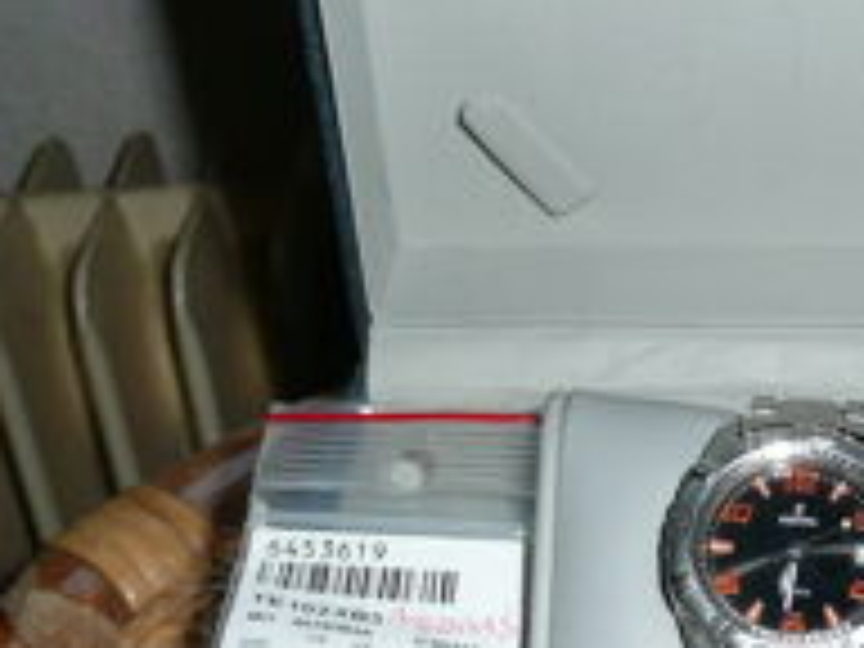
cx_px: 752
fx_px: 1747
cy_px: 396
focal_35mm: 70
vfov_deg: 21.0
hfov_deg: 27.0
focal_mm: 4.6
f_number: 3.3
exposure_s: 1/30
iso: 100
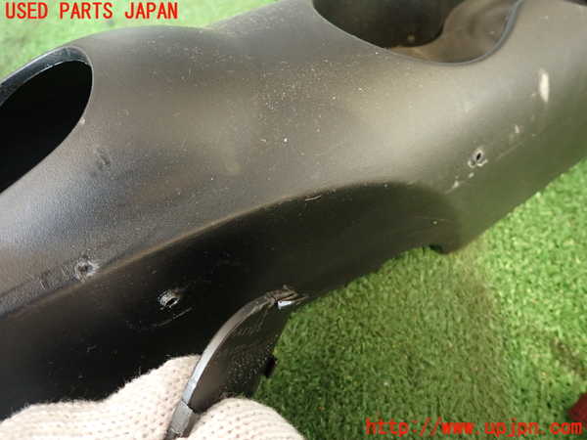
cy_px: 220
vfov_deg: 54.9
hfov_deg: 69.4
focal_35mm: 25
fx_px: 424
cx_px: 294
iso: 400
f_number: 2
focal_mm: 4.5
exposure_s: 1/30
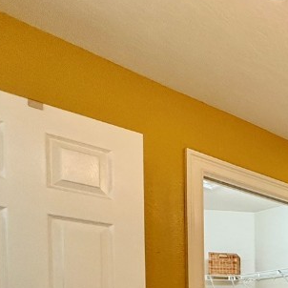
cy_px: 339
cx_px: 459
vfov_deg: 33.3
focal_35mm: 42
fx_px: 395
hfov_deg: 25.9
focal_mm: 2.22
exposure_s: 1/120
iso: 320
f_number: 2.2
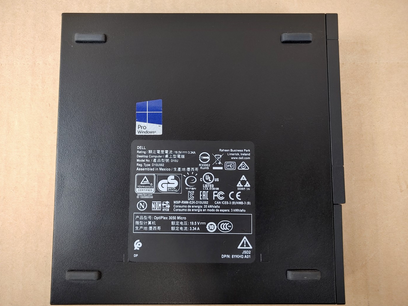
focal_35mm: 27
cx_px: 200
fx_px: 318
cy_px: 157
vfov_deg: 51.3
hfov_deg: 65.3
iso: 100
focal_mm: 4.36
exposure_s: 1/60
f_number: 1.8
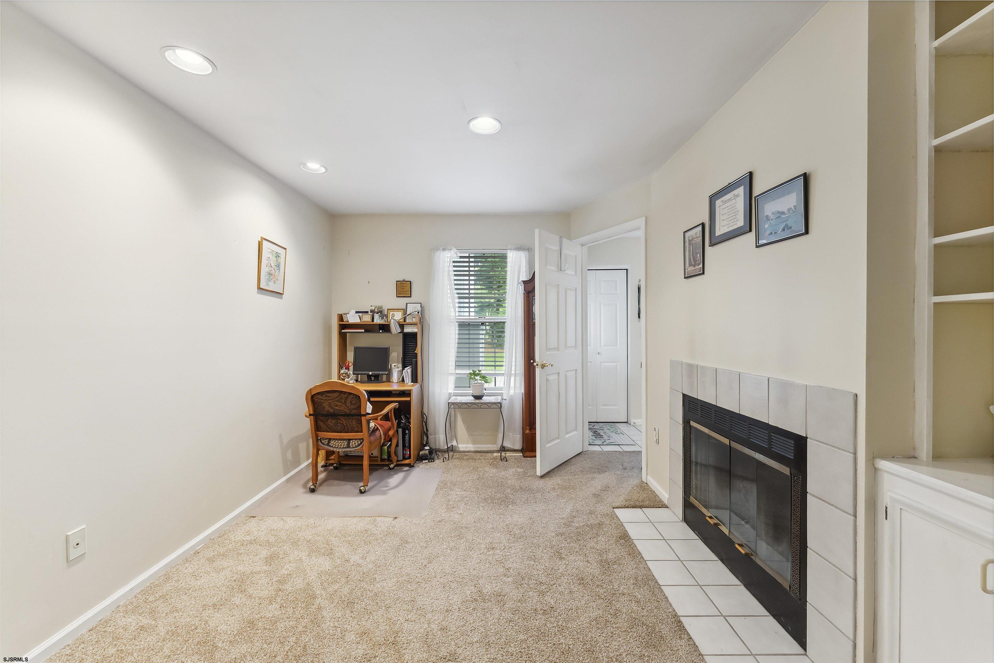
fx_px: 387
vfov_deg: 81.3
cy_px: 332
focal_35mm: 14
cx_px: 497
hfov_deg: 104.2
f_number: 7.1
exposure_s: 1/6
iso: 640
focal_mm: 14
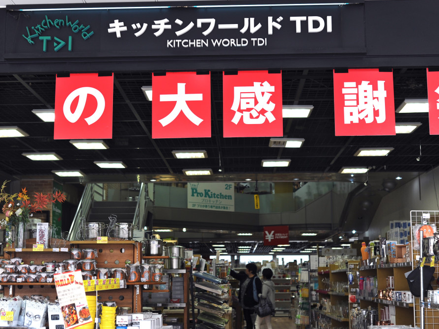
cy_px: 166
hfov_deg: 34.9
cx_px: 205
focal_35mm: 55
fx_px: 698
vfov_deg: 26.6
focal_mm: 50
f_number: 4.5
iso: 400
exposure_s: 1/320
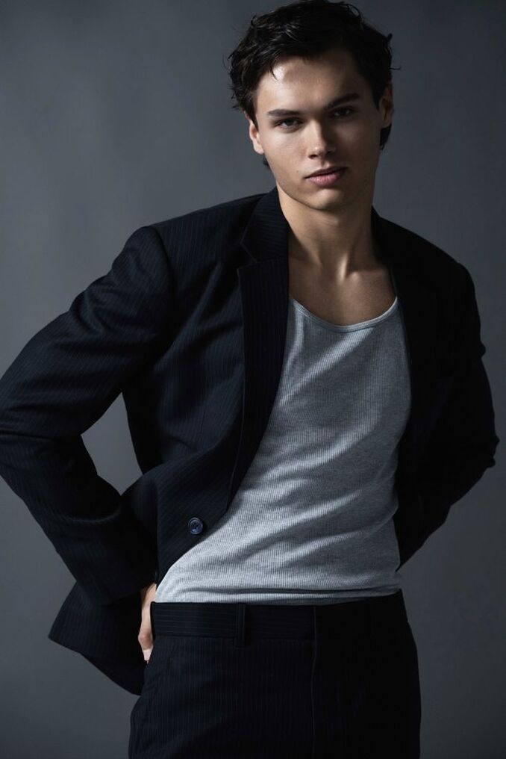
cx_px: 253
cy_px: 380
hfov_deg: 15.2
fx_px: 1896
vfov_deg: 22.6
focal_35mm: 90
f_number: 6.3
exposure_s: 1/200
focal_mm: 90
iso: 100
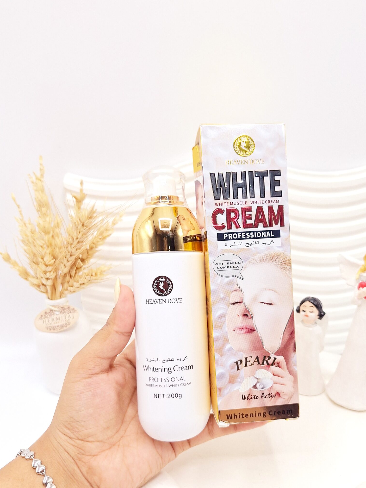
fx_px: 409
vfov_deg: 61.4
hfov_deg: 47.9
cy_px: 281
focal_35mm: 29
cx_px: 220
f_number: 1.8
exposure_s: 1/417
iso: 40
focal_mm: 5.54
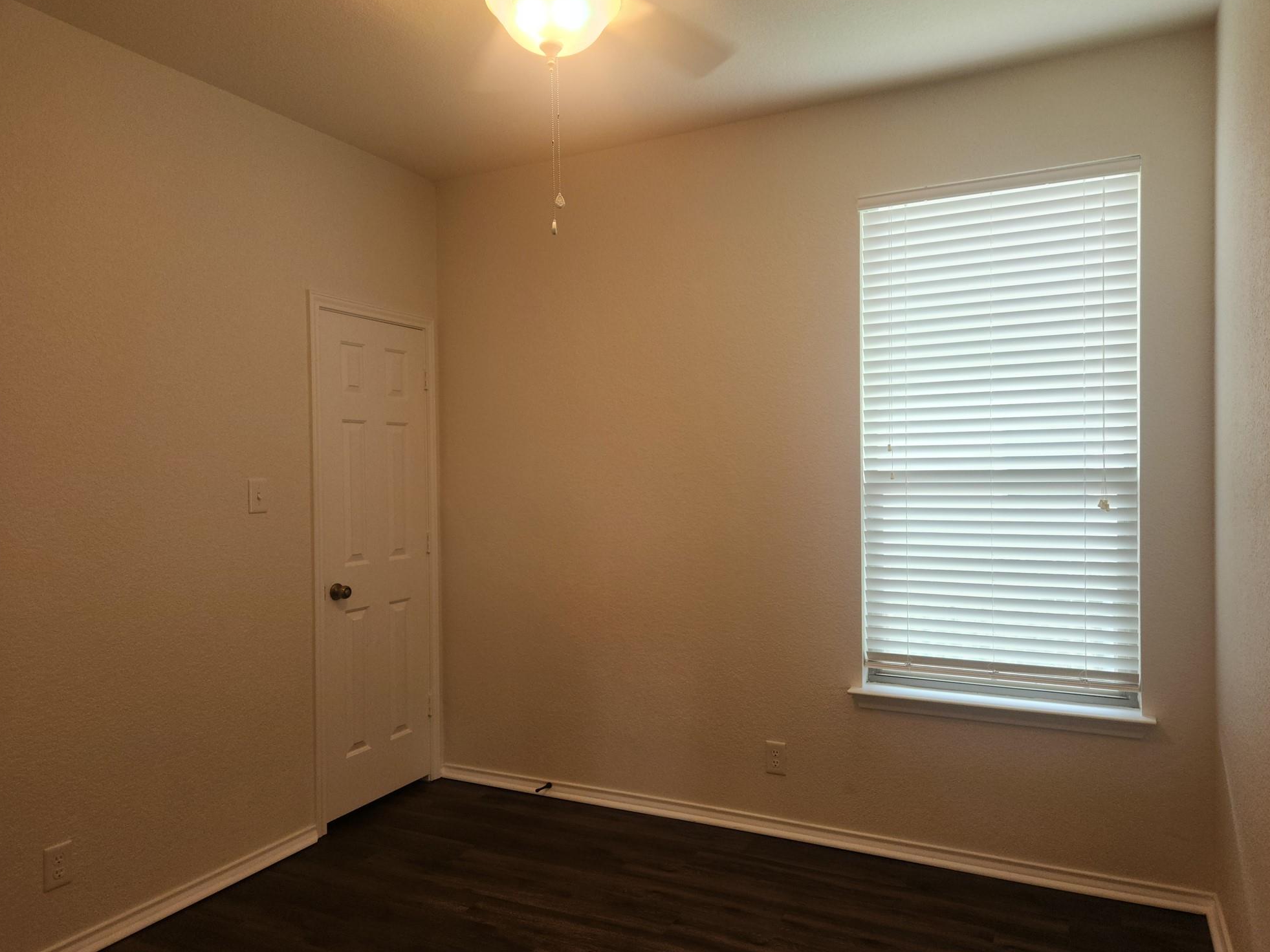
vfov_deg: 56.8
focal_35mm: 24
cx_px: 642
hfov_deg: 71.6
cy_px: 466
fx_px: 880
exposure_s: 1/60
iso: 50
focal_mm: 5.4
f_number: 1.8
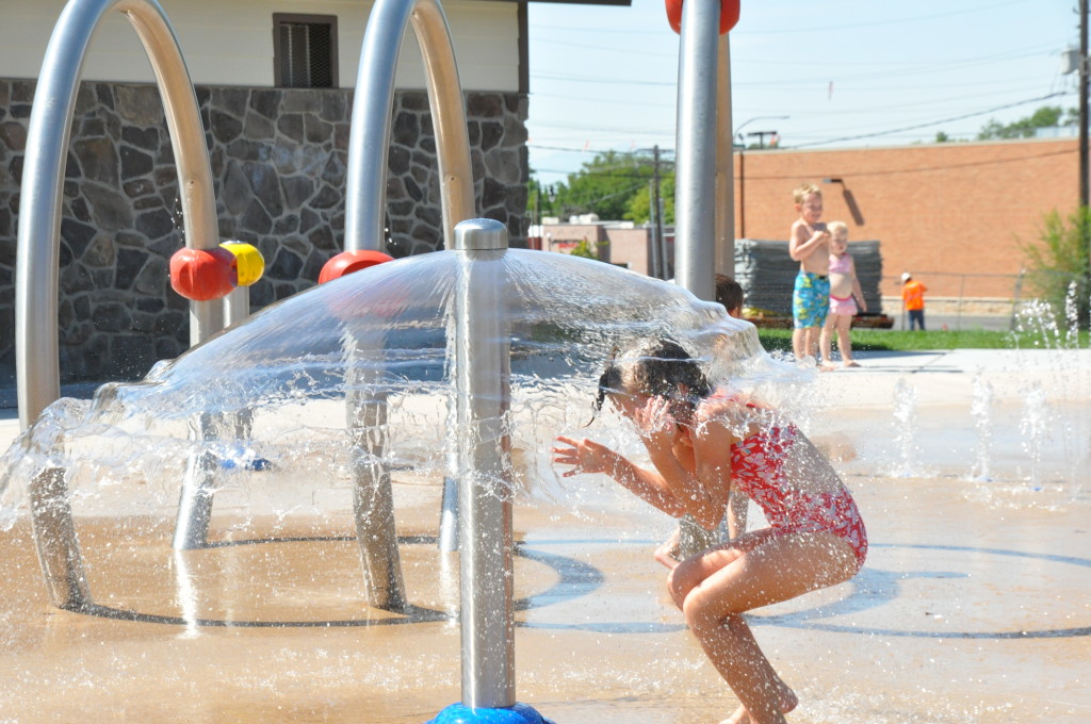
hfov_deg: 19.5
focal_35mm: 105
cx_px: 546
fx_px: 3178
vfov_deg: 13.0
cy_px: 362
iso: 1250
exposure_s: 1/1000
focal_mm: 70
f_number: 16
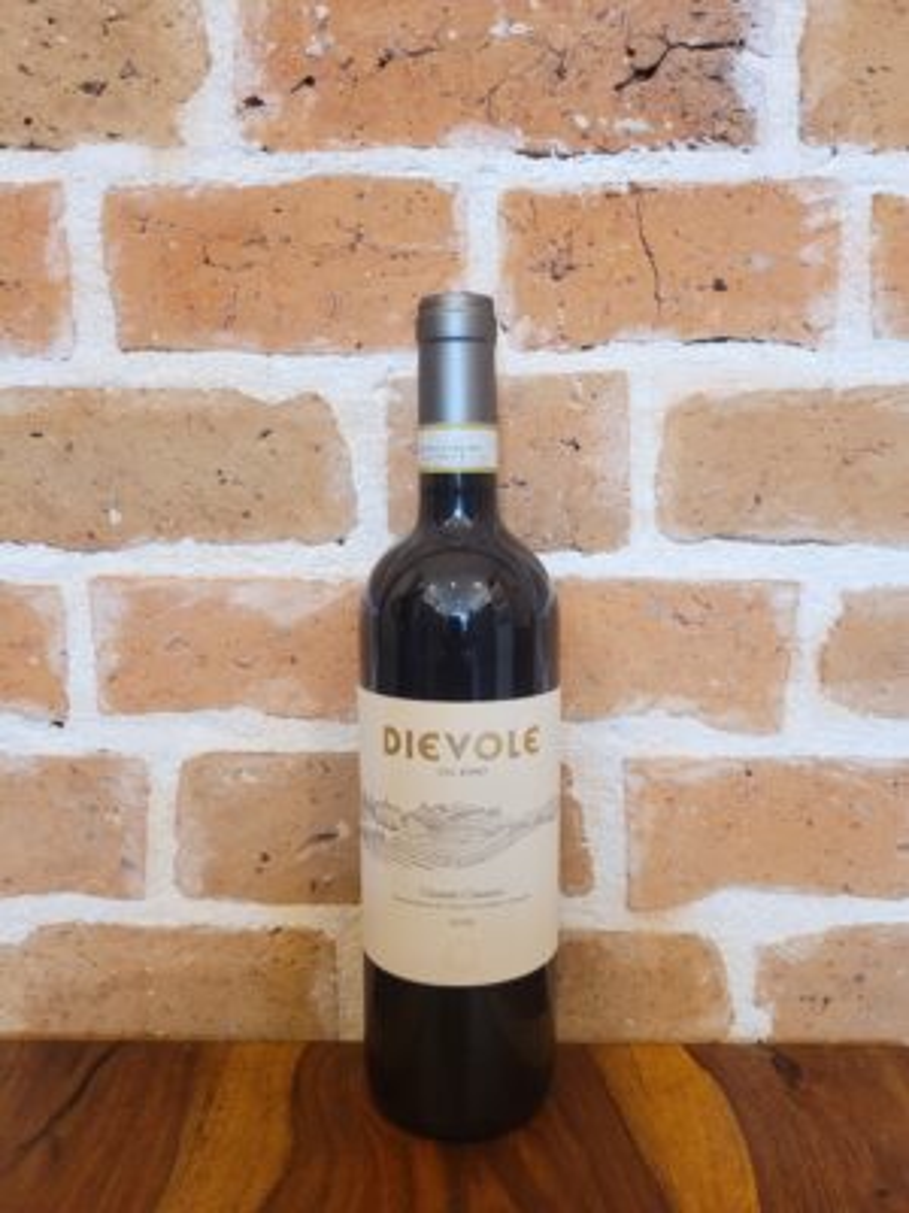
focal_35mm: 26
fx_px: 910
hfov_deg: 53.1
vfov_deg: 67.3
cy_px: 606
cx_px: 454
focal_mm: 5.4
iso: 400
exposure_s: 1/50
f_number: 1.8
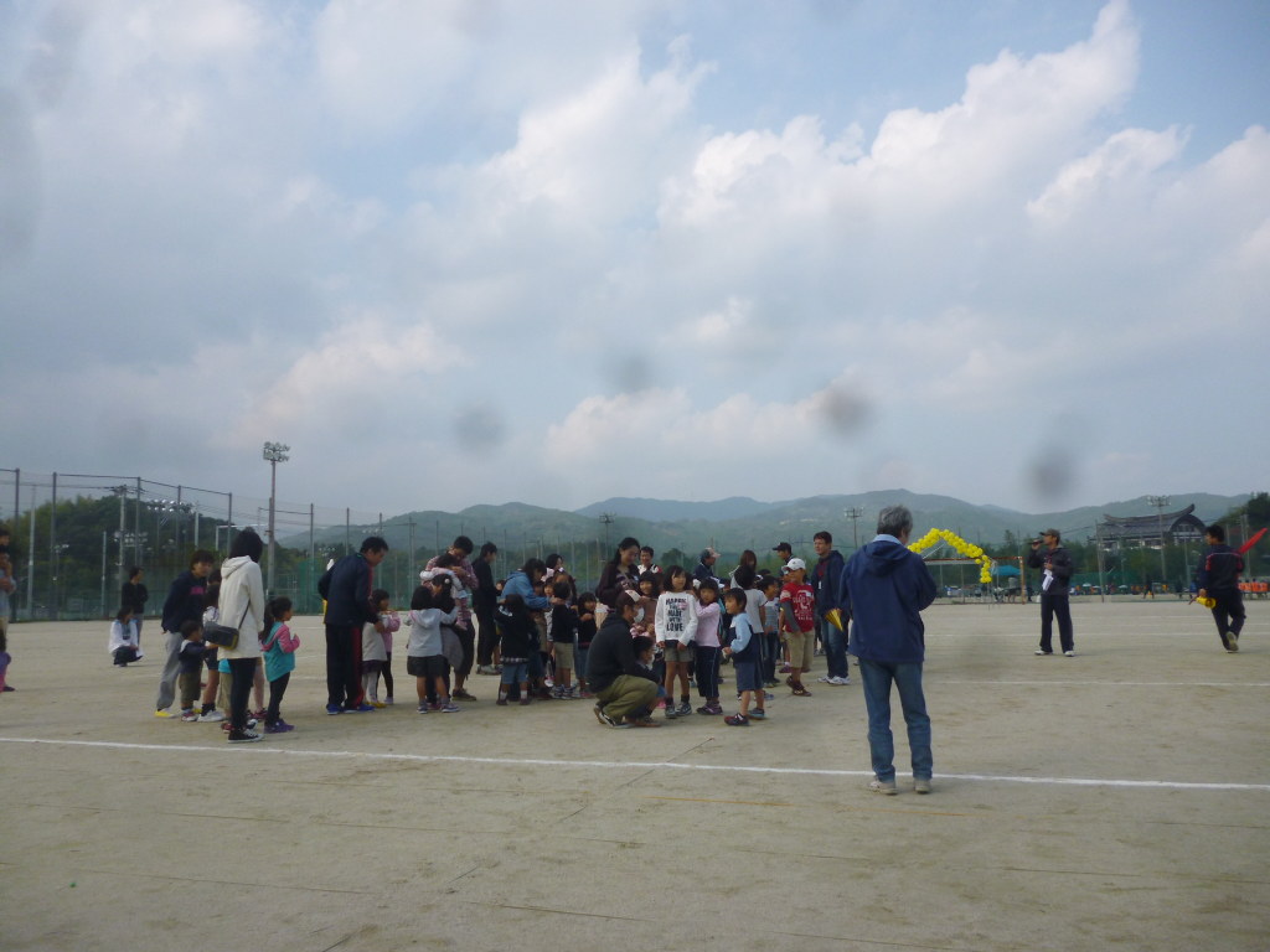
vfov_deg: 49.7
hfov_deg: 63.4
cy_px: 476
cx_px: 635
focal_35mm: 28
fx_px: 1027
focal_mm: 5
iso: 100
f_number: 9
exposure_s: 1/160
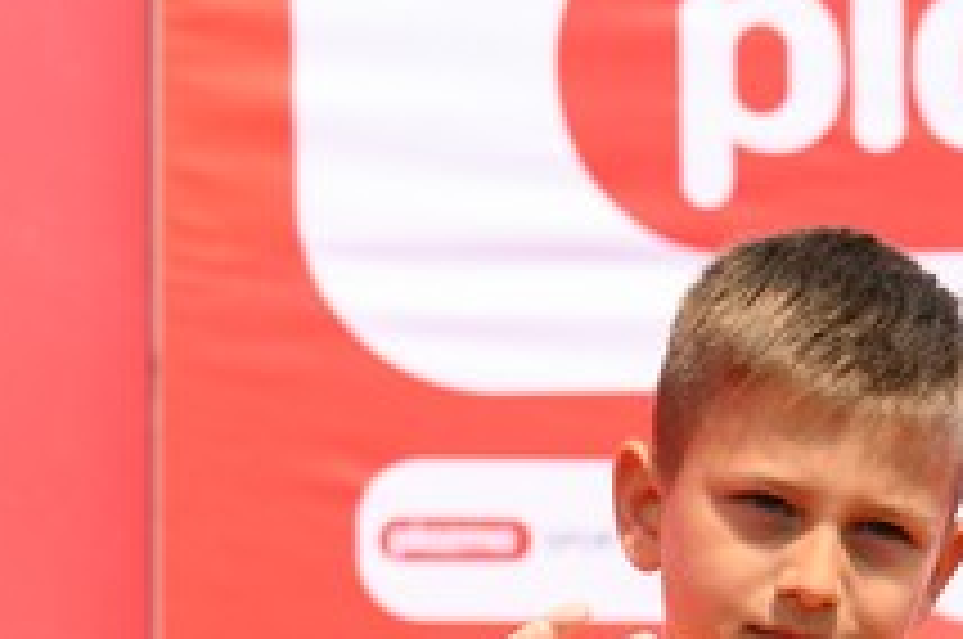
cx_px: 1818
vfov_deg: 7.0
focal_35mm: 192
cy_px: 952
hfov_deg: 10.1
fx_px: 5128
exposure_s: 1/2000
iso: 100
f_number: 2.8
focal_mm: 50
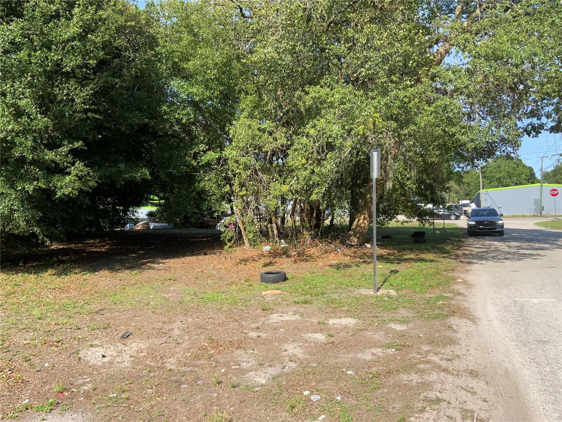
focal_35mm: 29
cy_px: 211
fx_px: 471
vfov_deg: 48.2
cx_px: 281
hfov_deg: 61.7
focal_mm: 3
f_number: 1.8
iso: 16
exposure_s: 1/869
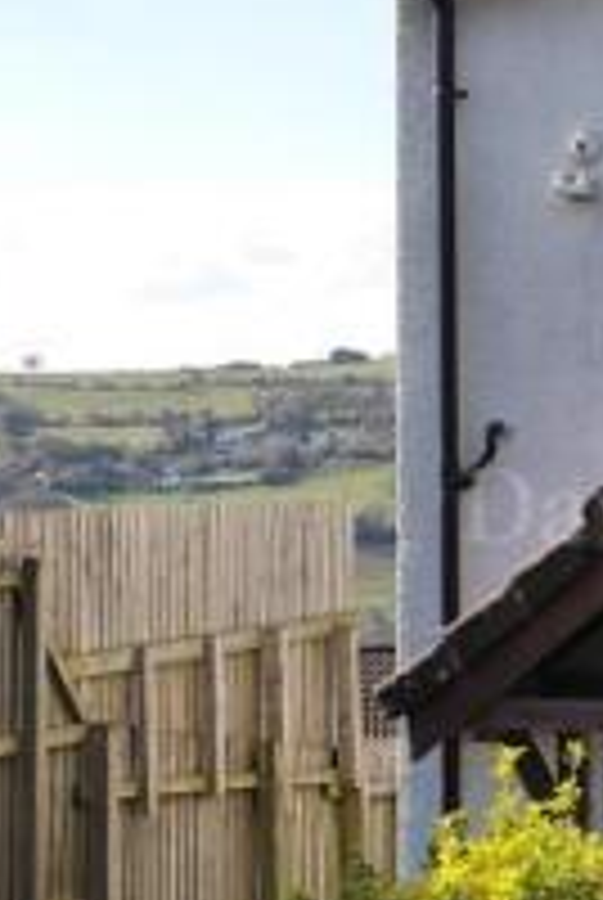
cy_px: 515
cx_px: 770
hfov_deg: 10.6
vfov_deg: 16.1
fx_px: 3180
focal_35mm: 127
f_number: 7.1
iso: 200
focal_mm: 21
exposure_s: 1/250
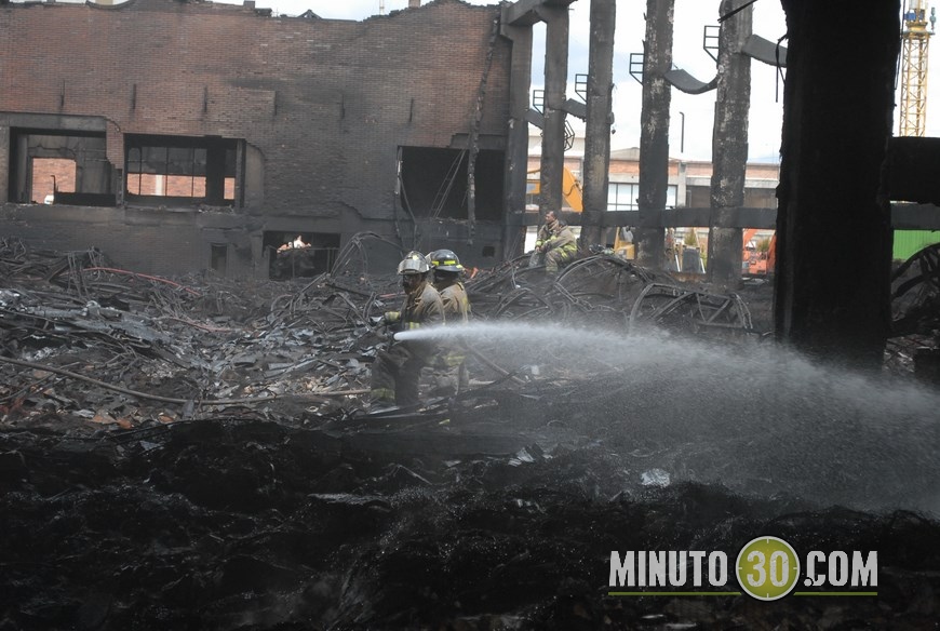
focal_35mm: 82
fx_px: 2159
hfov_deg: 24.6
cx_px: 470
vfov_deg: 16.6
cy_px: 316
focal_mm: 55
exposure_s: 1/500
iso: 500
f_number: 6.3
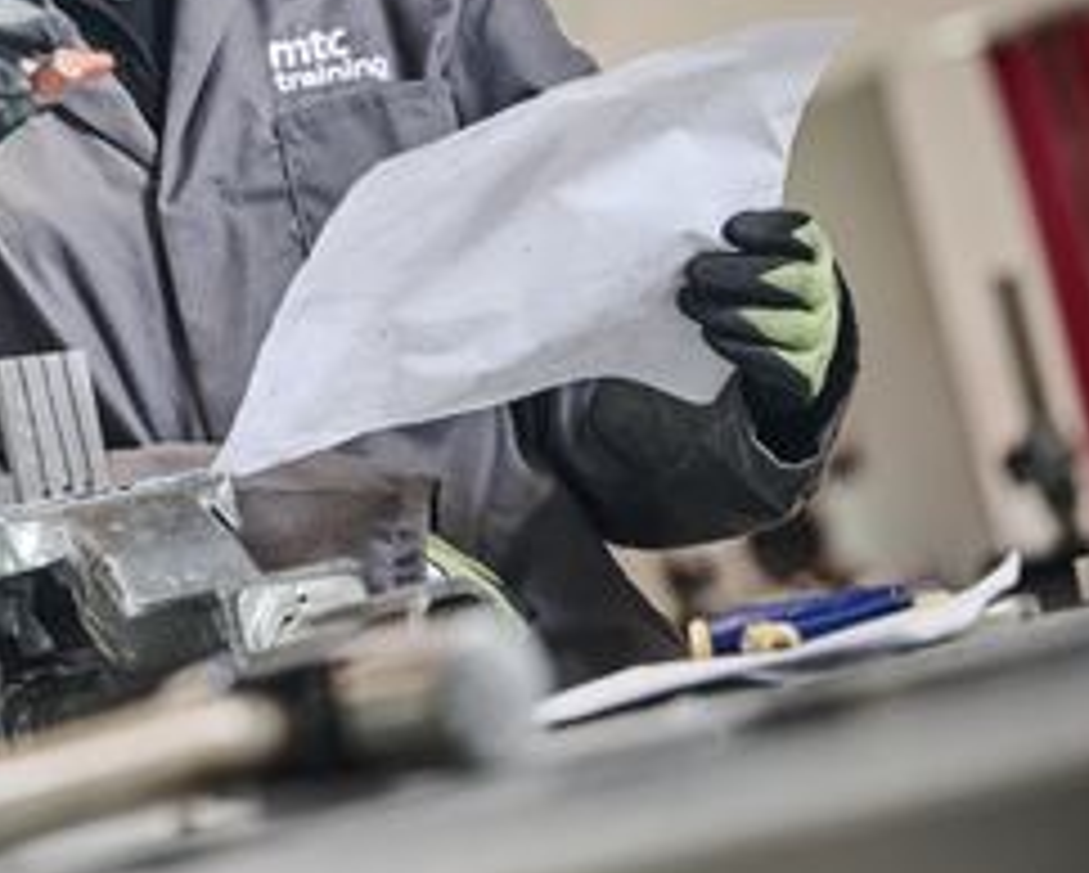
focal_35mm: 224
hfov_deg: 8.4
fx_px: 7225
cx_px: -603
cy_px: -11
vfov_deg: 6.9
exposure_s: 1/200
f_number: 2.8
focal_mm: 76
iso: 400
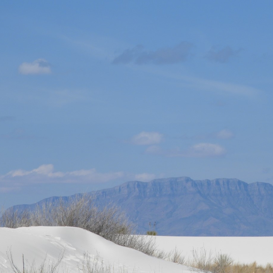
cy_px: 137
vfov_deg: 7.0
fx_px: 2240
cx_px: 186
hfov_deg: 7.0
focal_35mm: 251
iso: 100
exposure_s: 1/1600
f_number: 5.3
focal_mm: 32.2
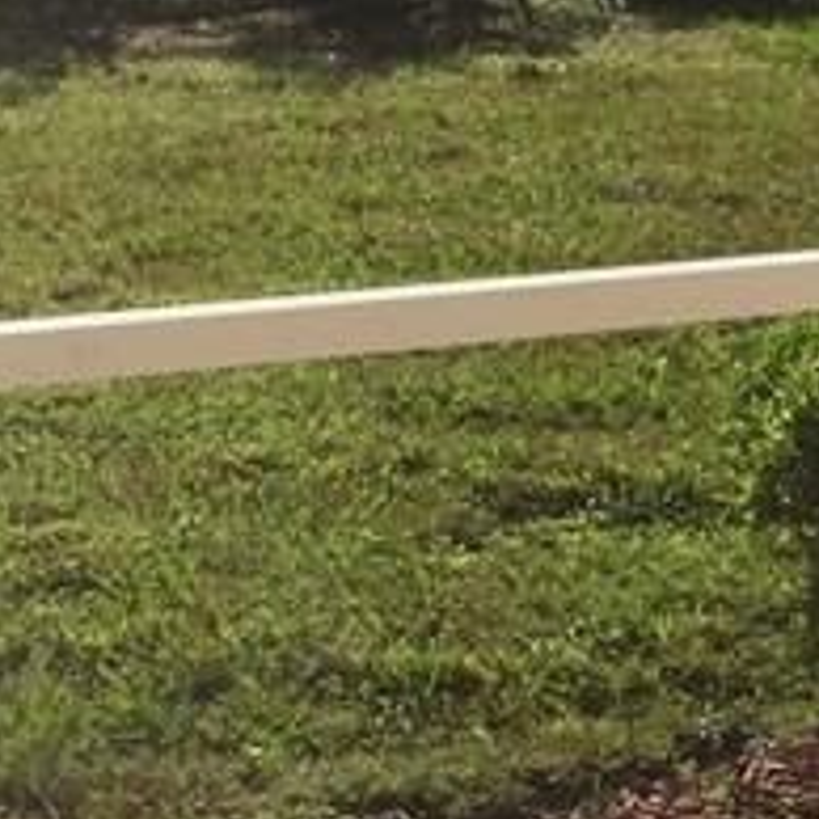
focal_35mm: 135
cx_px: 870
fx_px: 3614
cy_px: 232
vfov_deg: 12.9
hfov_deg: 12.7
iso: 32
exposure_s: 1/1883
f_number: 2.2
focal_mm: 4.15
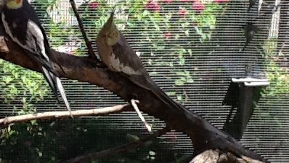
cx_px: 80
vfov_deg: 14.4
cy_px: 46
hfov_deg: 25.1
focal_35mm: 84
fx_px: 644
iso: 80
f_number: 2.4
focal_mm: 2.03
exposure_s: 1/723
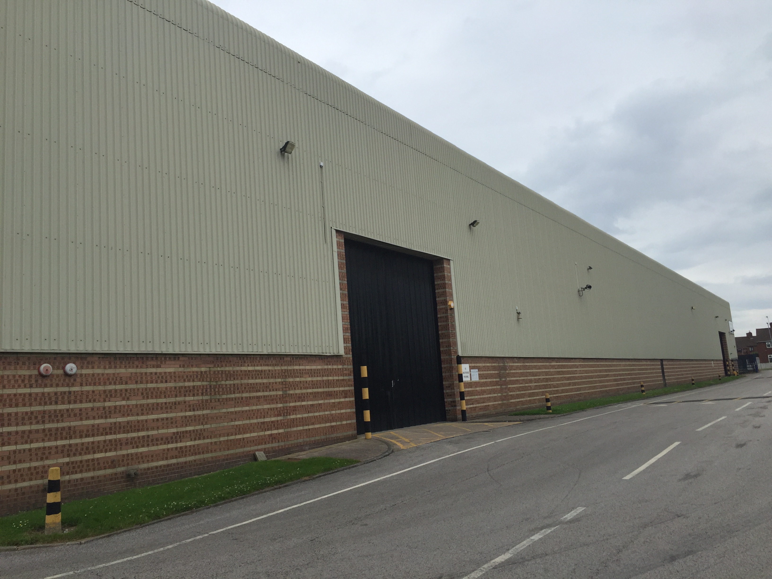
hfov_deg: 61.7
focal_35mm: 29
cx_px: 386
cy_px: 290
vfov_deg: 48.2
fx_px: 647
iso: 32
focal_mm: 4.15
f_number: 2.2
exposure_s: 1/1412
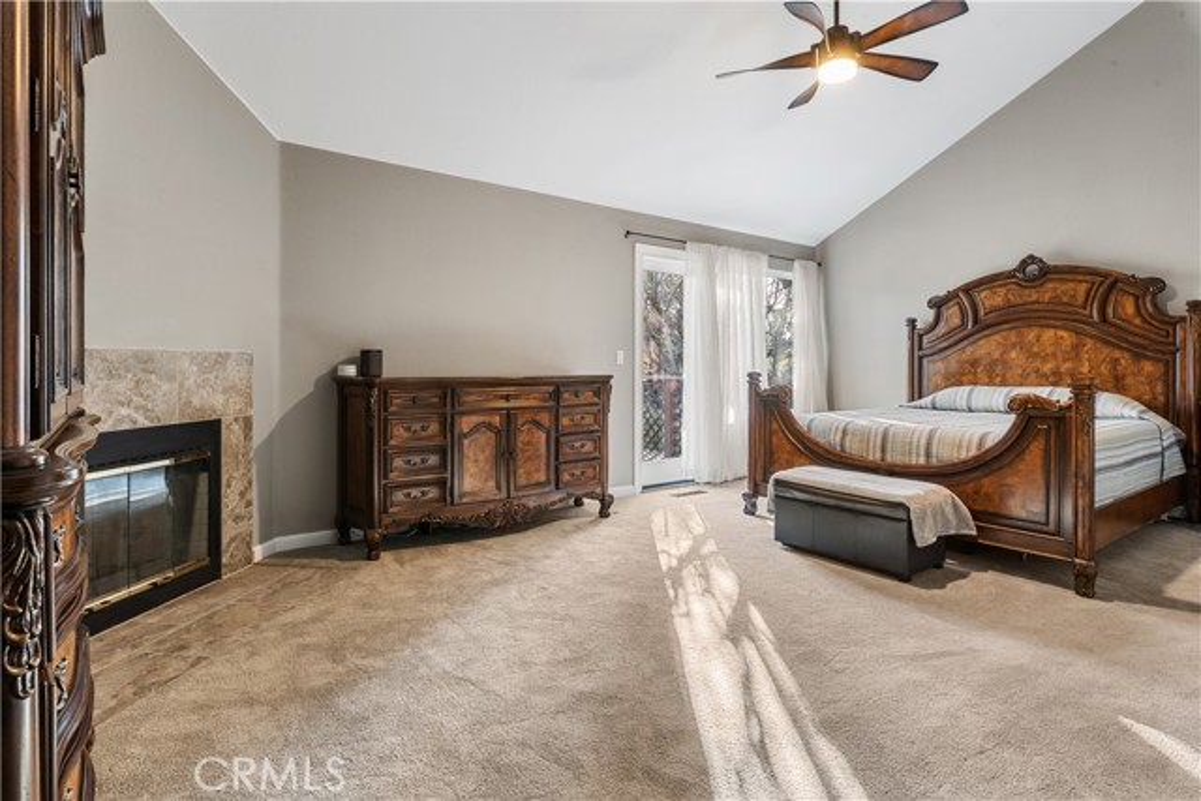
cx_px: 600
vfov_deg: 64.6
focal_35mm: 19
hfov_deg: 86.9
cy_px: 400
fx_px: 634
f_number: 9
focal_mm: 19
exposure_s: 2.5
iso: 100
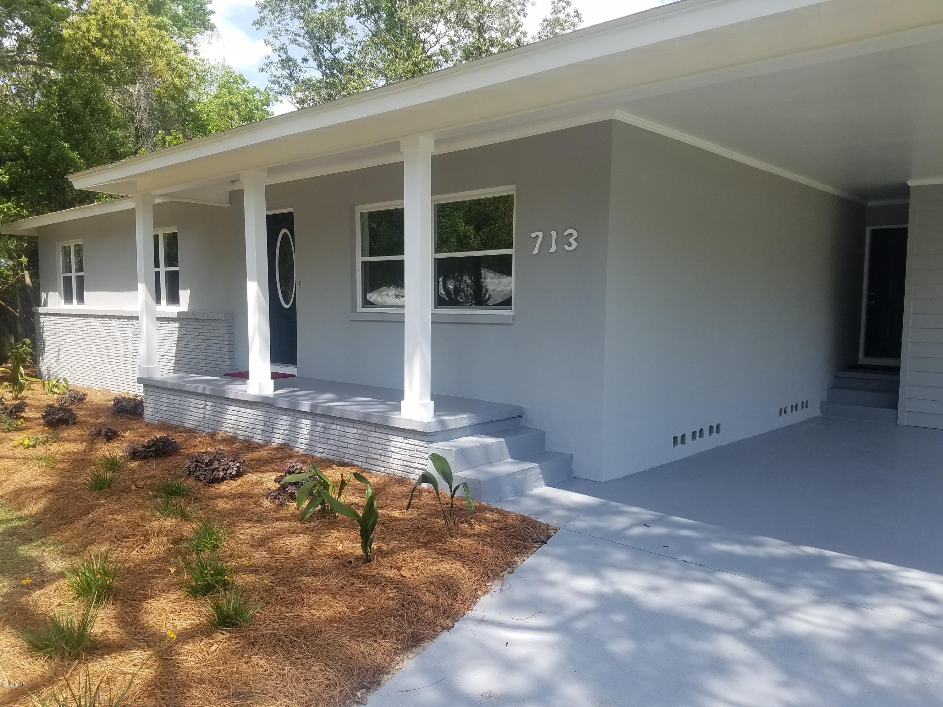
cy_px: 354
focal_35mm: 26
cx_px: 472
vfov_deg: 53.1
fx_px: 708
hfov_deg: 67.3
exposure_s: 1/1220
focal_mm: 4.2
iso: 50
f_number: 1.7
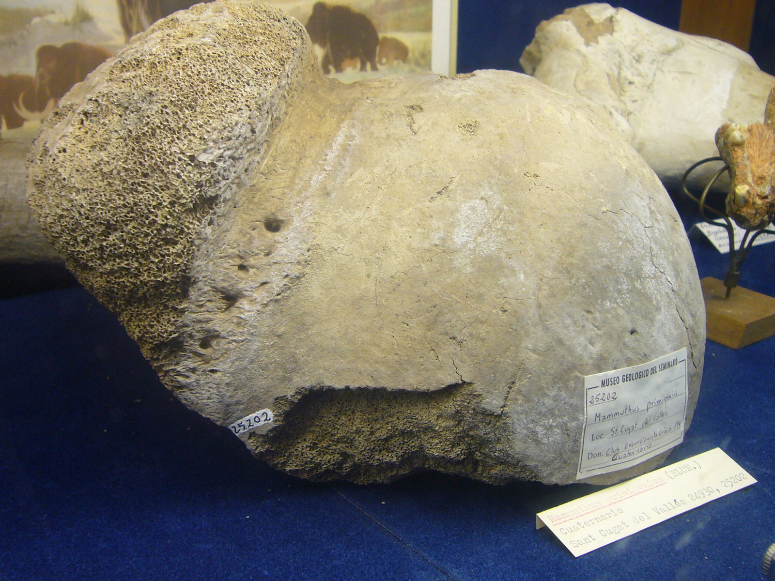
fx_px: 896
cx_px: 388
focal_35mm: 40
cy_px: 290
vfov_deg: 36.0
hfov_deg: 46.8
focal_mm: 4.7
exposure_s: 1/25
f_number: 2.8
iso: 100
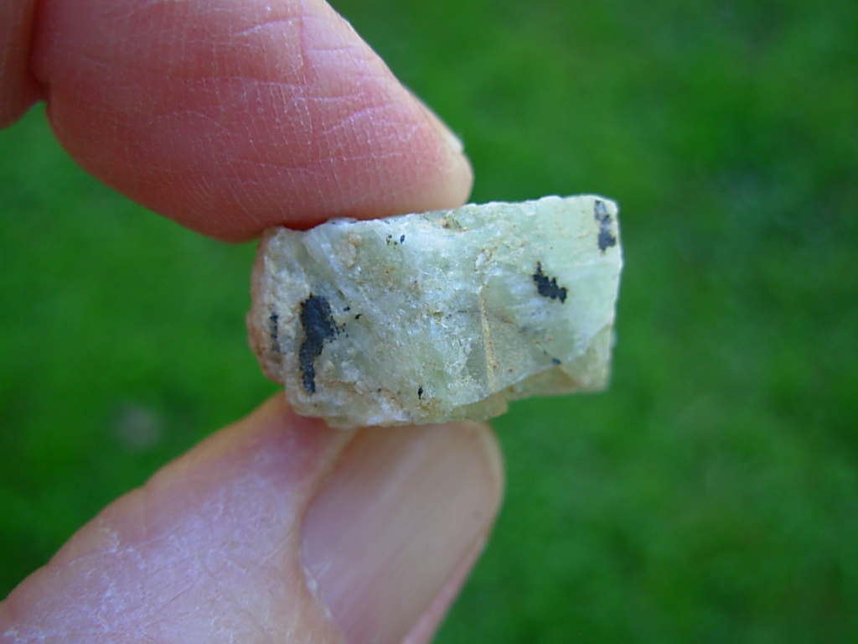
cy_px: 322
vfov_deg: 37.7
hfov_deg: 49.0
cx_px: 429
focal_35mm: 38
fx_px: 942
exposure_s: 1/87.9
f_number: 2.9
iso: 50
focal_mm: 6.3
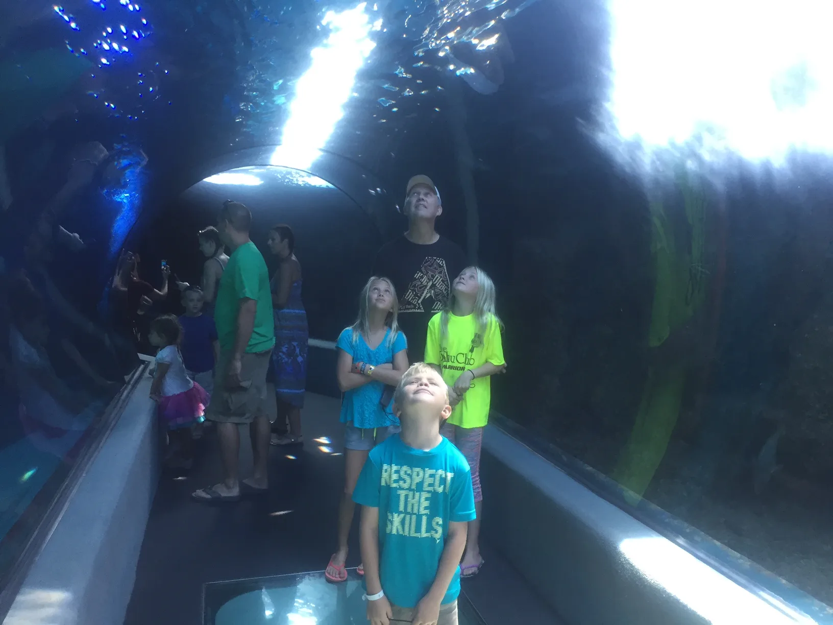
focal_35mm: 29
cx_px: 416
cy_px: 312
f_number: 2.2
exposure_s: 1/30
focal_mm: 4.15
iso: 80
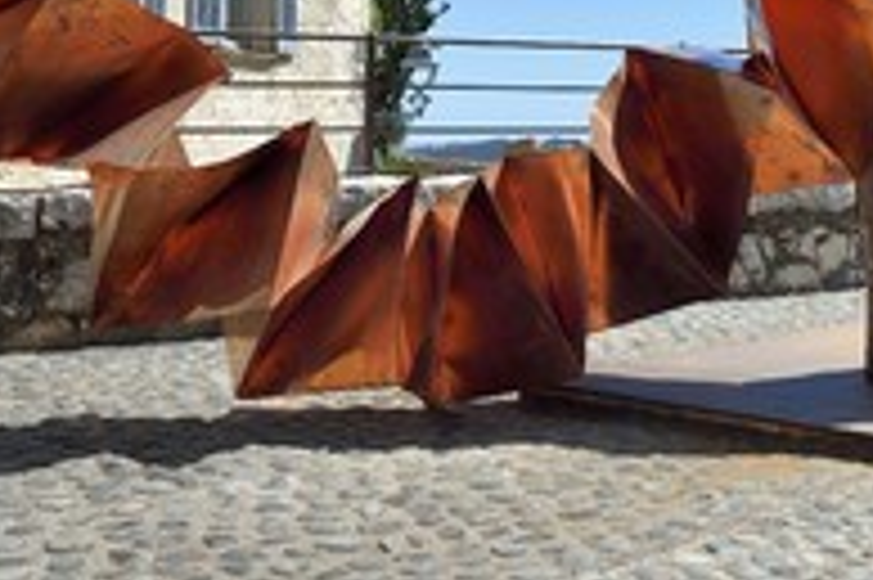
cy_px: -40
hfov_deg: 31.9
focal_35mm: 63
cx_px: 466
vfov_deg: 20.6
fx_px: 1526
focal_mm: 29
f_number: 9
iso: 200
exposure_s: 1/500
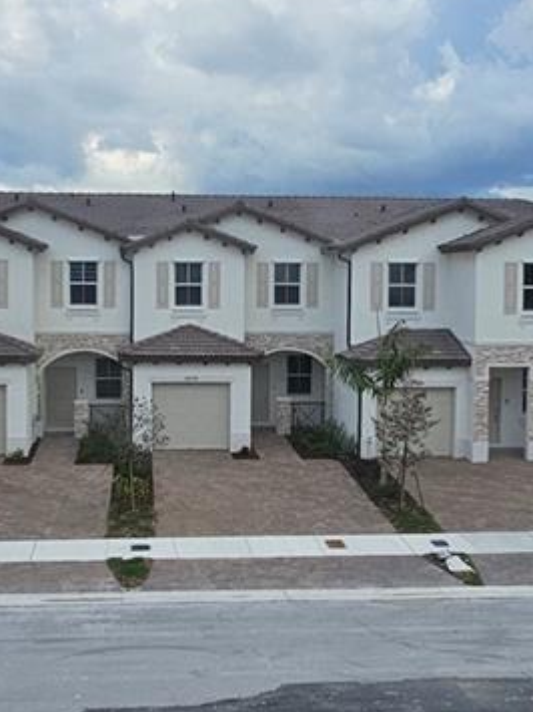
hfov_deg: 32.8
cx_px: 220
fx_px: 904
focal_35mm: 44
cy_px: 319
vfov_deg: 42.9
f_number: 2.2
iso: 50
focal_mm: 2.2
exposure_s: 1/1391
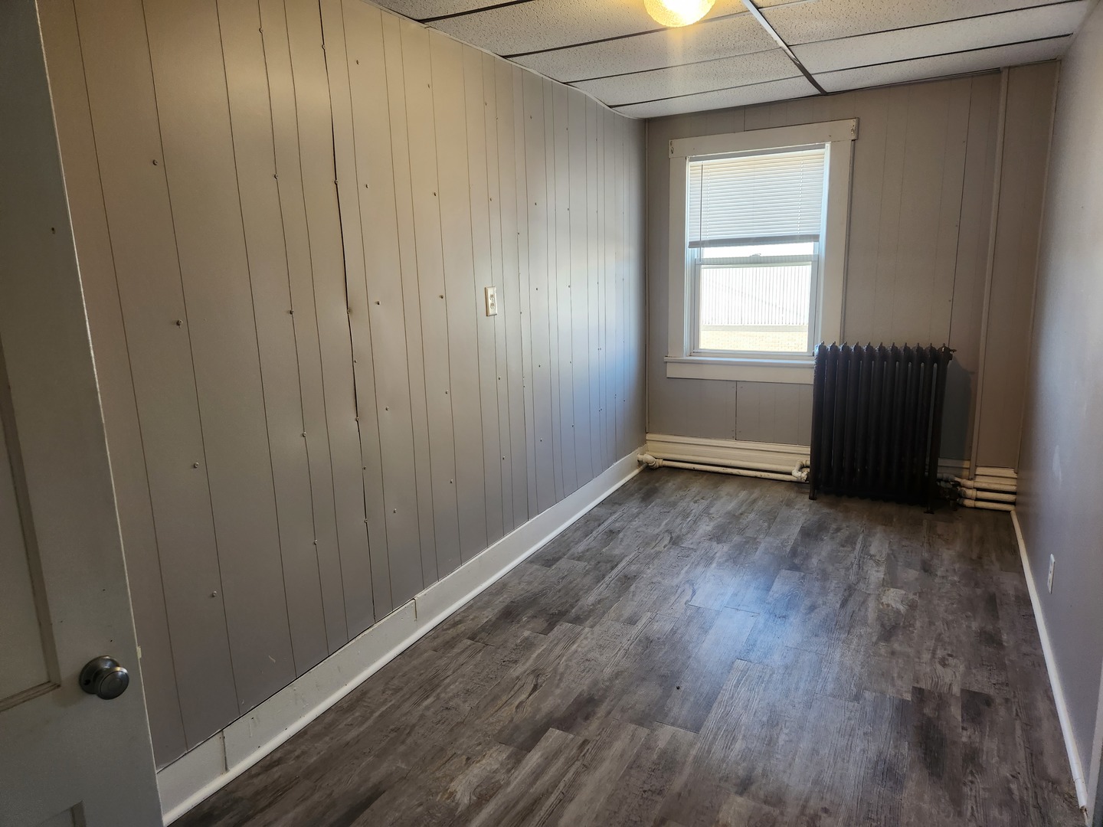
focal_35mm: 23
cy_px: 414
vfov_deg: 58.9
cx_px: 552
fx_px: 733
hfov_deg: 73.9
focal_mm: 5.4
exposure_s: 1/120
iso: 160
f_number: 1.8
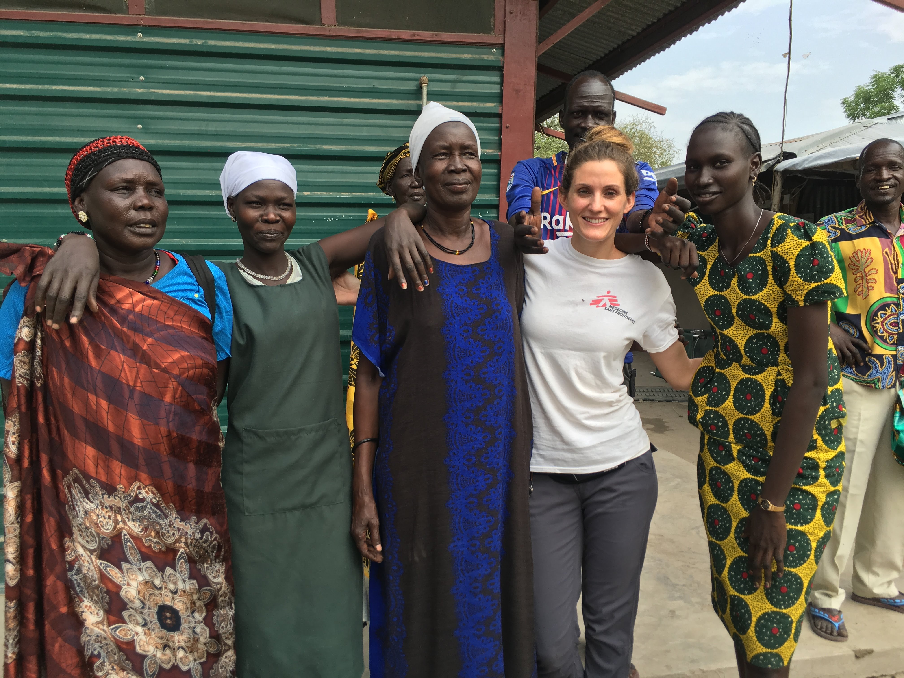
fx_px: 757
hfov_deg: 61.7
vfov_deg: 48.2
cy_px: 339
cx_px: 452
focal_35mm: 29
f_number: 2.2
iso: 25
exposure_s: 1/330
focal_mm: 4.15
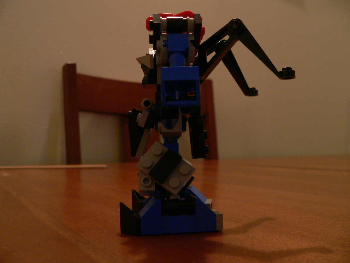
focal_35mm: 36
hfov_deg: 51.4
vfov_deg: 39.7
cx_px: 175
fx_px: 364
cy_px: 132
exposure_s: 1/5
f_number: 2.8
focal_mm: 6
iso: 200
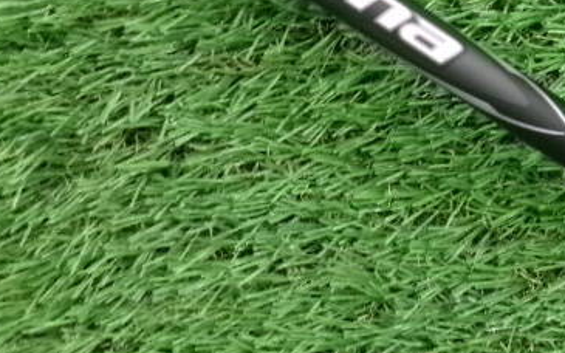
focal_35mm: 52
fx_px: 801
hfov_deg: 37.9
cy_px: 67
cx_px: 424
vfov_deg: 24.4
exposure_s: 1/34
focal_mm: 5.1
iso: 800
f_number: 3.9
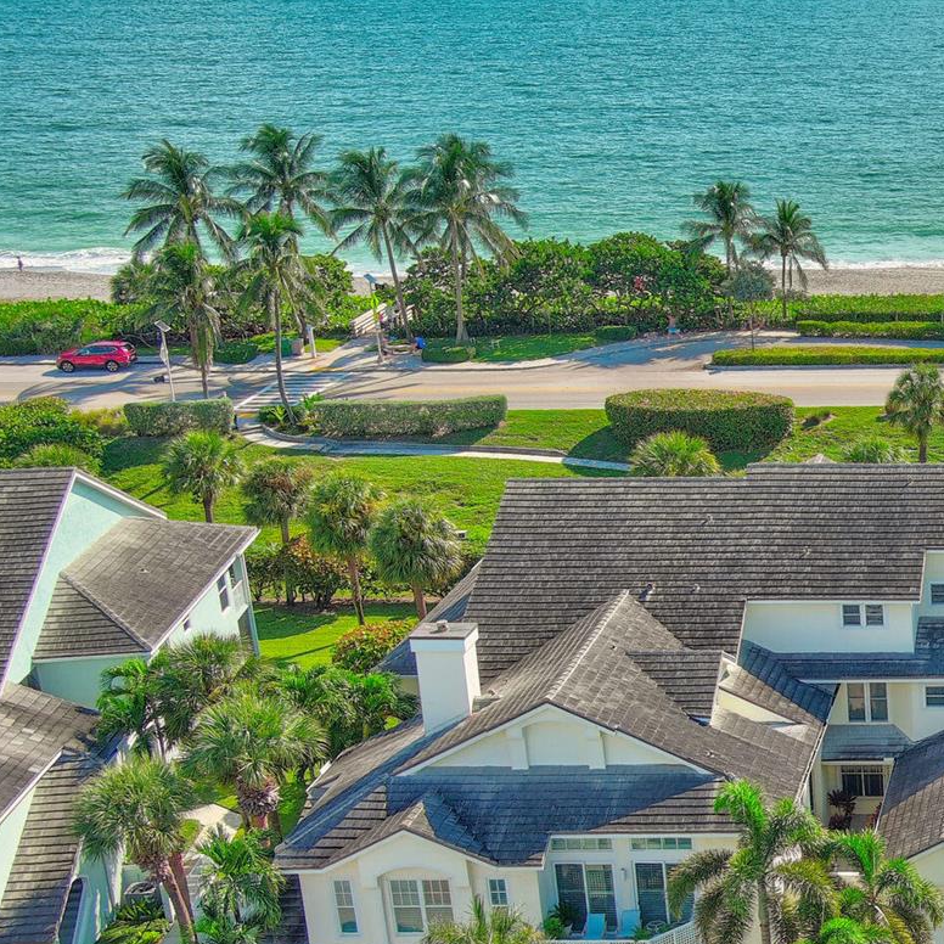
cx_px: 1142
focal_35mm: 65
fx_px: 2005
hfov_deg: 24.0
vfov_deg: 26.4
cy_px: 614
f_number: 2.8
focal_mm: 10.6
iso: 100
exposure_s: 1/1200
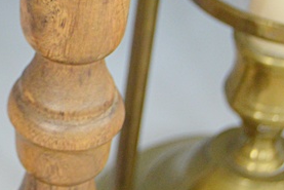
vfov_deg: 7.8
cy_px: -66
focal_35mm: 173
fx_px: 1365
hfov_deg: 11.4
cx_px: -133
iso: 1100
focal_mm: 32
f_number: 4.5
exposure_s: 1/60
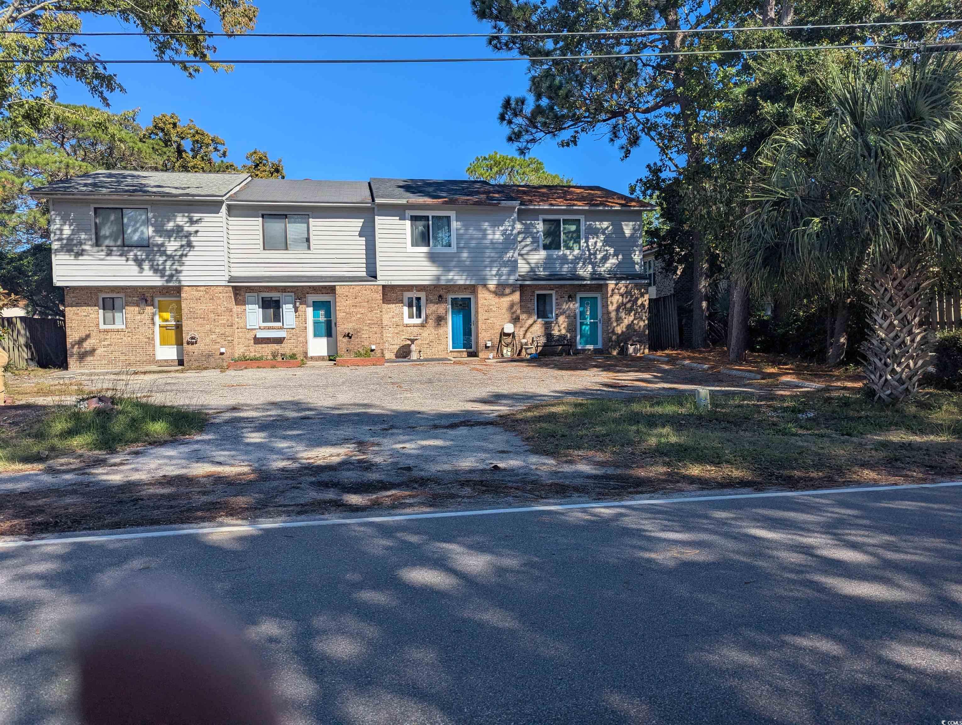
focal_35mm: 24
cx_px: 481
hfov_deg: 71.5
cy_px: 362
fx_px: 668
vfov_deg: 56.9
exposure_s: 1/1855
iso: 44
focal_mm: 6.81
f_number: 1.85
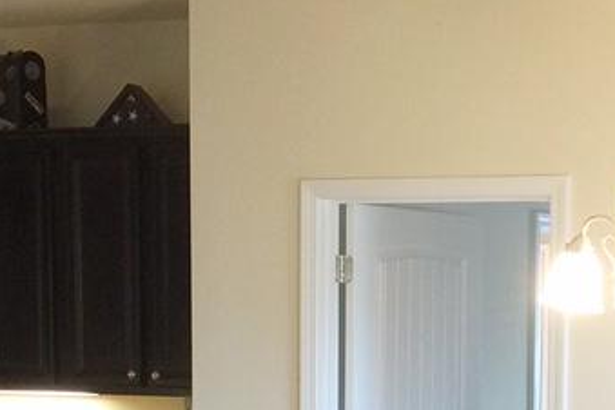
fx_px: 1947
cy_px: 562
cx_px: 548
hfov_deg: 17.7
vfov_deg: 11.6
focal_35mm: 114
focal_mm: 4.15
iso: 64
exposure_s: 1/15
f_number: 2.2
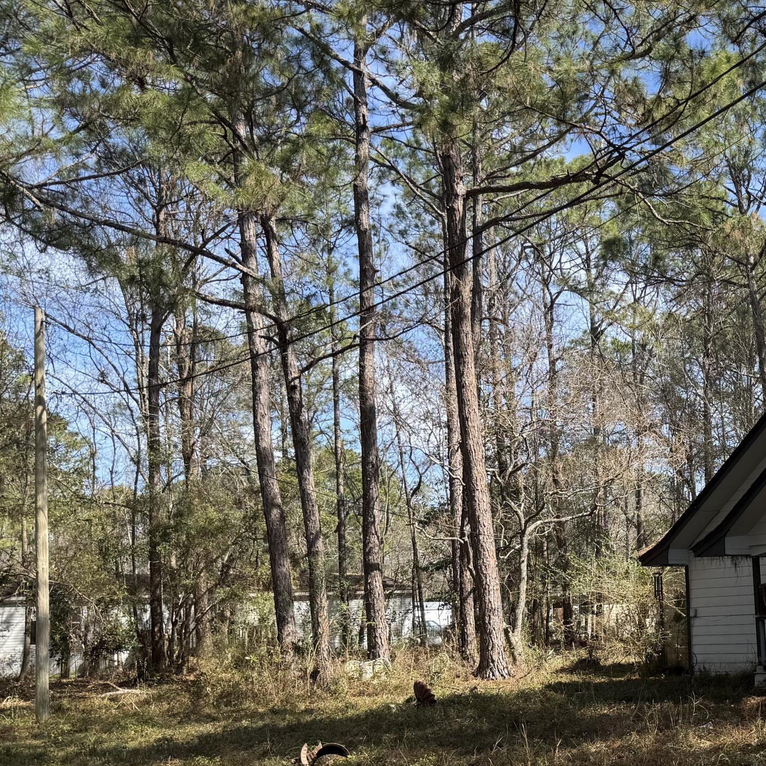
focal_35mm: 45
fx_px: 1127
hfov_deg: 33.6
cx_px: 806
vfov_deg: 36.7
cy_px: 567
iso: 100
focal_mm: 6.76
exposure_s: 1/1292
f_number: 1.78
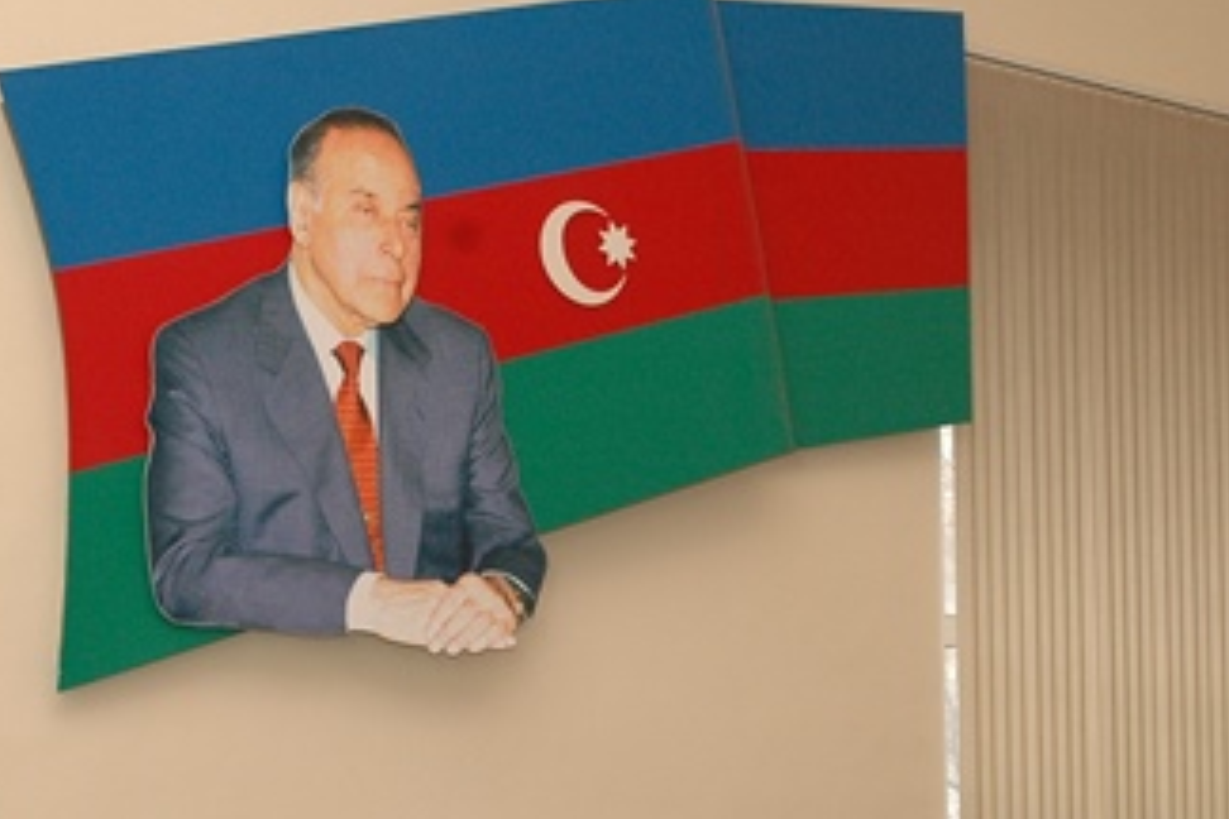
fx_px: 2730
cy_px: 785
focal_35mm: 80
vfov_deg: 16.8
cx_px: 398
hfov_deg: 25.2
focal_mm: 27
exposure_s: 1/100
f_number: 6.3
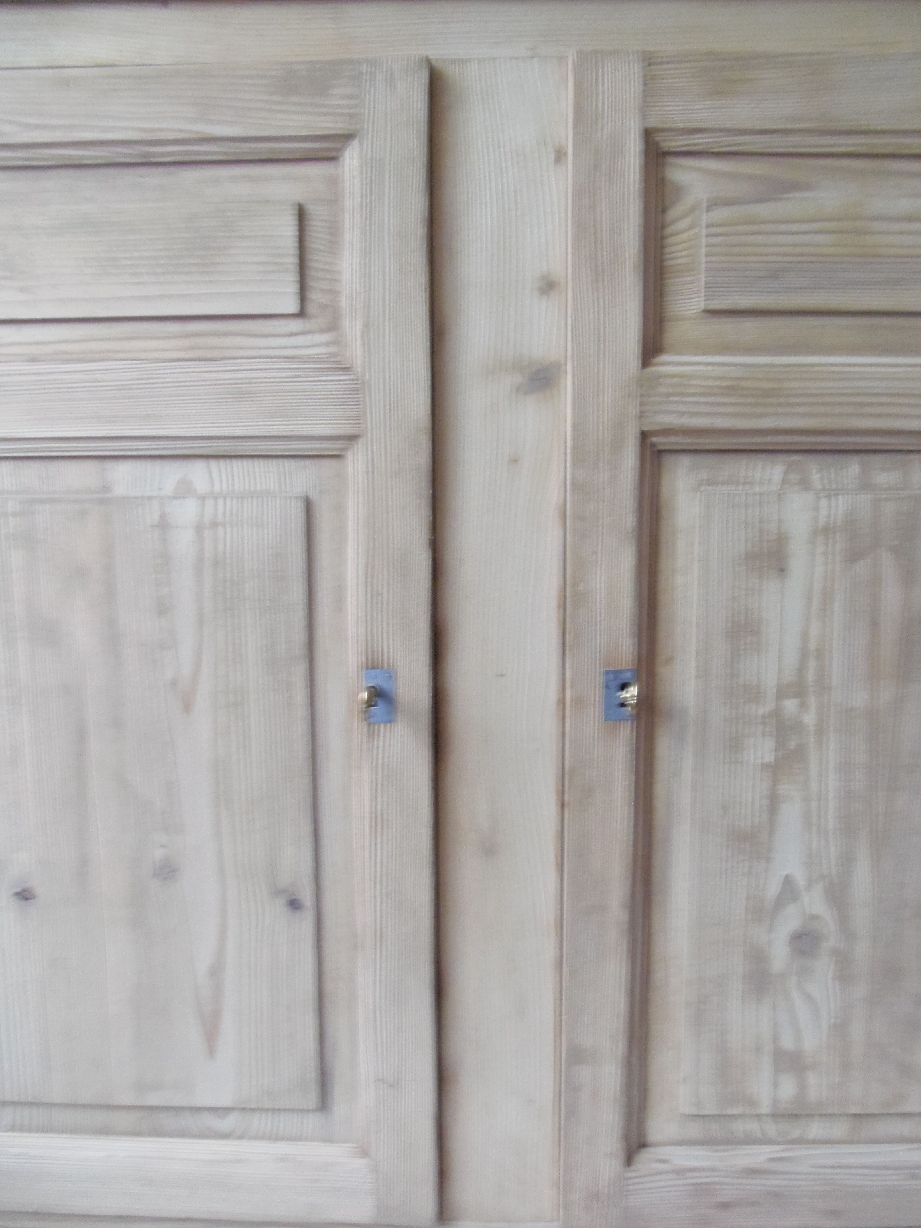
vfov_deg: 71.6
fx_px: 851
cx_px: 460
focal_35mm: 24
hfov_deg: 56.8
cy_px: 614
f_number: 2.9
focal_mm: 4.3
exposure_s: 1/15
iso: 400
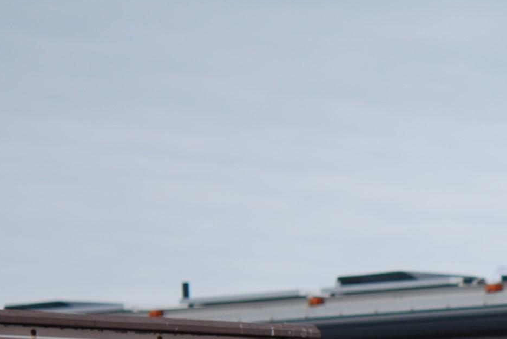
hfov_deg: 5.5
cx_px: 827
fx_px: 5245
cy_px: 538
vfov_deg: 3.7
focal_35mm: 372
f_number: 2.8
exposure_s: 1/800
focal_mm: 60
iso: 100
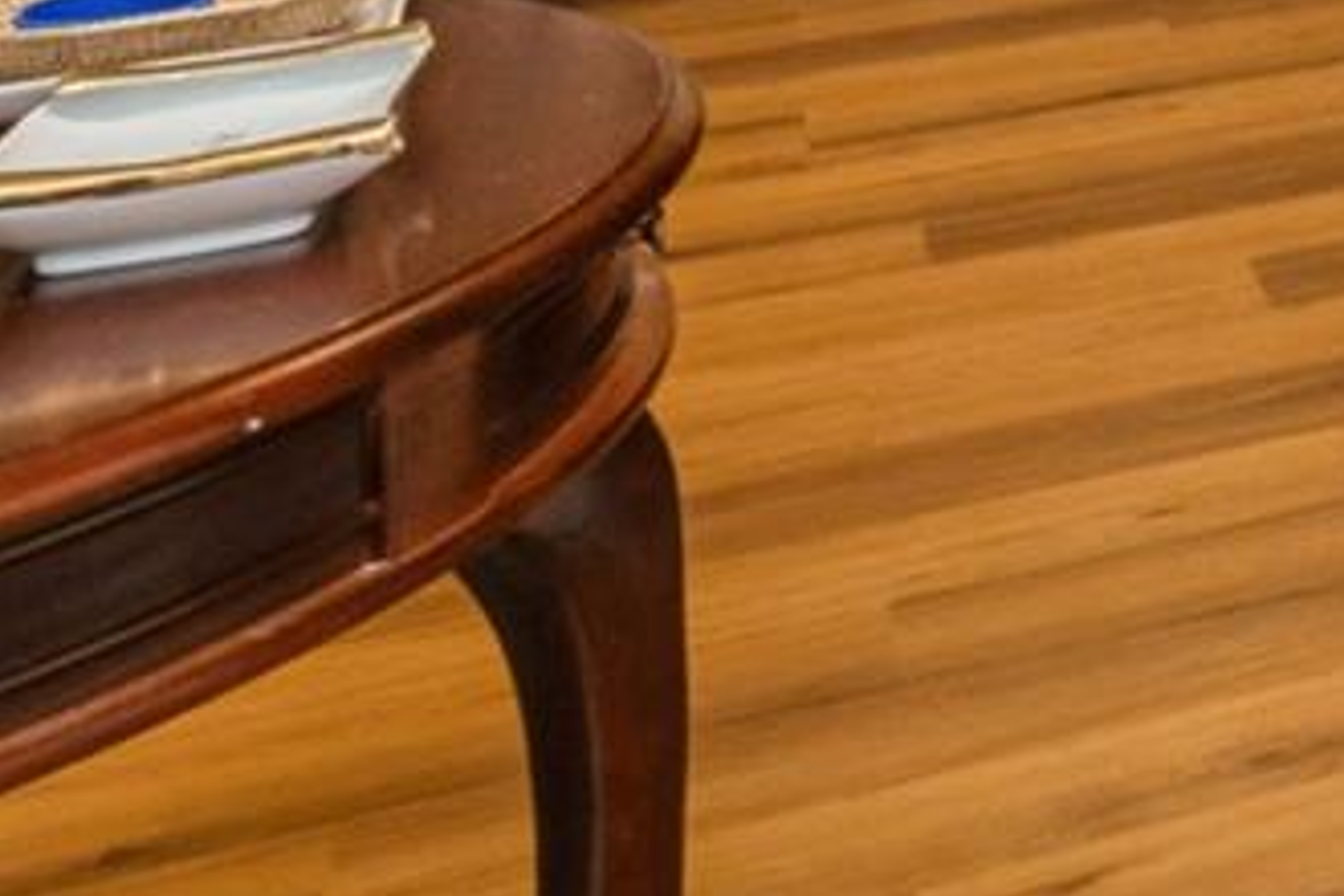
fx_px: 3248
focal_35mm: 87
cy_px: -943
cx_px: 3124
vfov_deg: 13.3
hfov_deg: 15.2
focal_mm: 14
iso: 400
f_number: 11
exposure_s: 1/4
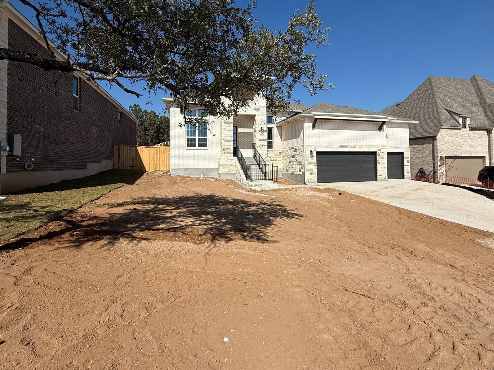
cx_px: 260
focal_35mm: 18
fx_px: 257
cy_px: 157
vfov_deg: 71.2
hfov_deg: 87.7
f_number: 2.2
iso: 50
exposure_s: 1/5155
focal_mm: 2.22
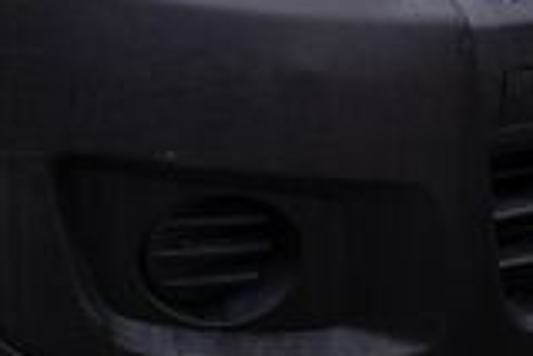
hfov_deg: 9.6
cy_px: -395
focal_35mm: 213
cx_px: 97
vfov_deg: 6.2
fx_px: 3153
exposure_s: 1/100
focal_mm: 33
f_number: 6.3
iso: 100
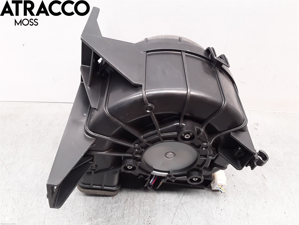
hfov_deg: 63.4
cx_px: 150
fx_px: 242
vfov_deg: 49.7
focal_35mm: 28
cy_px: 112
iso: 100
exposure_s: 1/50
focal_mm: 2.91
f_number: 1.9
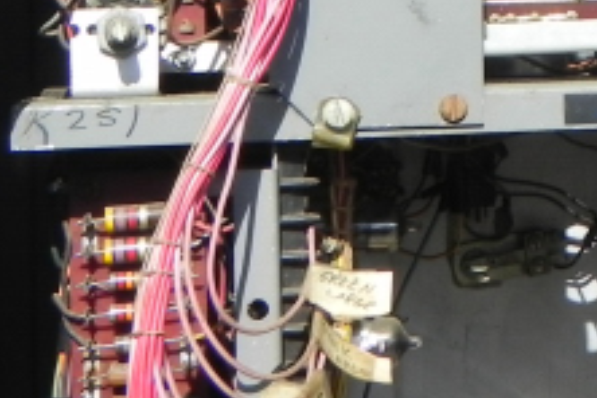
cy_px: -168
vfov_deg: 9.6
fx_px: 2321
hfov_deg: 14.0
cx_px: 816
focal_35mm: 140
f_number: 6.3
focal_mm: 7.3
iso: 160
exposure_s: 1/347
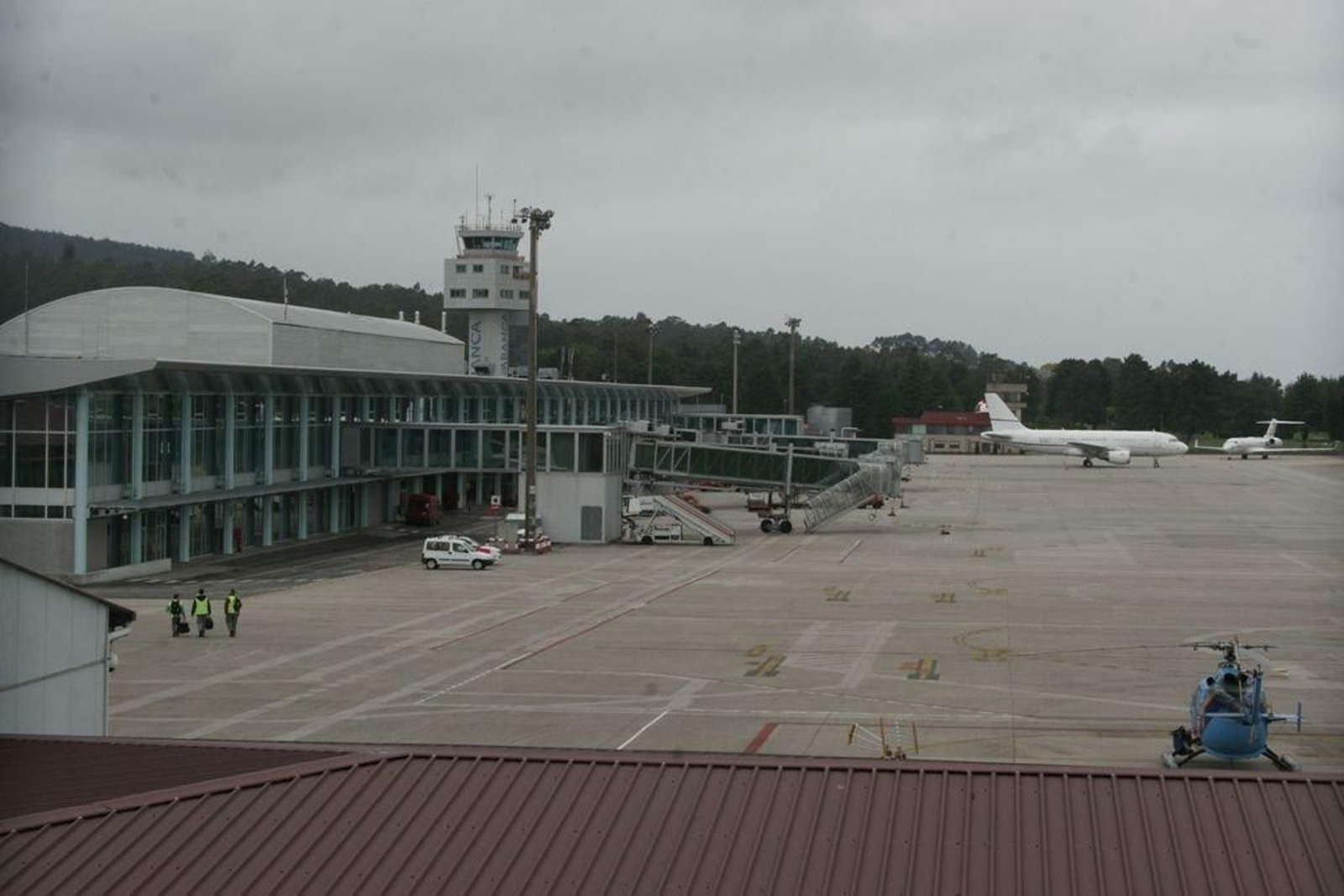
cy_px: 448
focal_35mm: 70
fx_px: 2613
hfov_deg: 28.8
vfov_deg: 19.5
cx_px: 672
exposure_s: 1/250
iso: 800
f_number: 11
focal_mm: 70
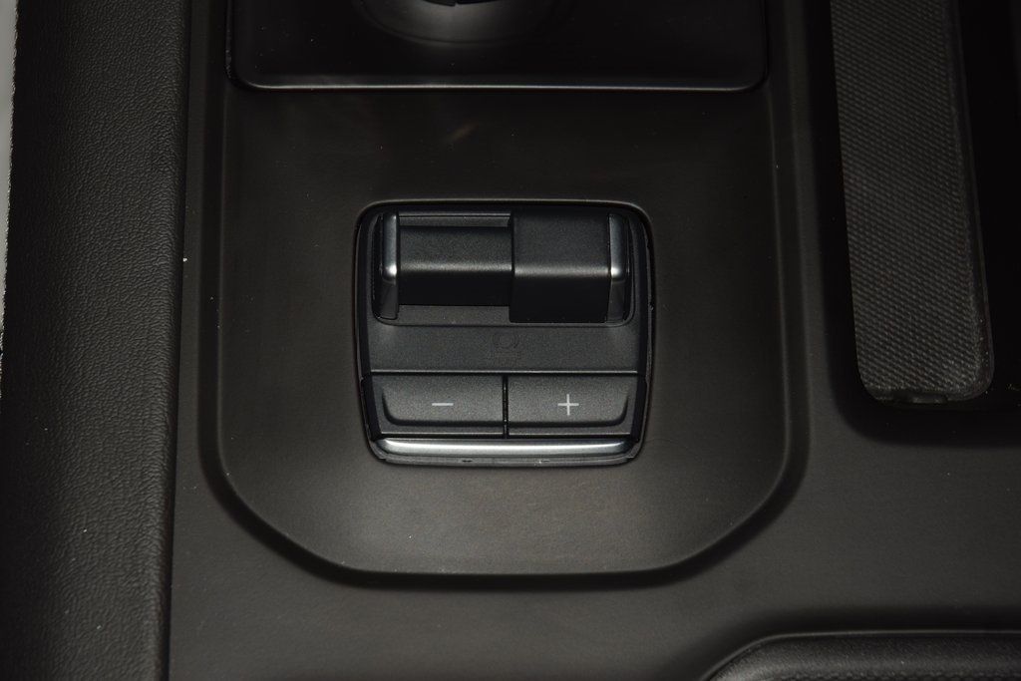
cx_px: 510
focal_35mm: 105
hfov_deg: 19.5
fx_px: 2978
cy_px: 340
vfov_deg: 13.0
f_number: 8
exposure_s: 1/125
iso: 100
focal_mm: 70
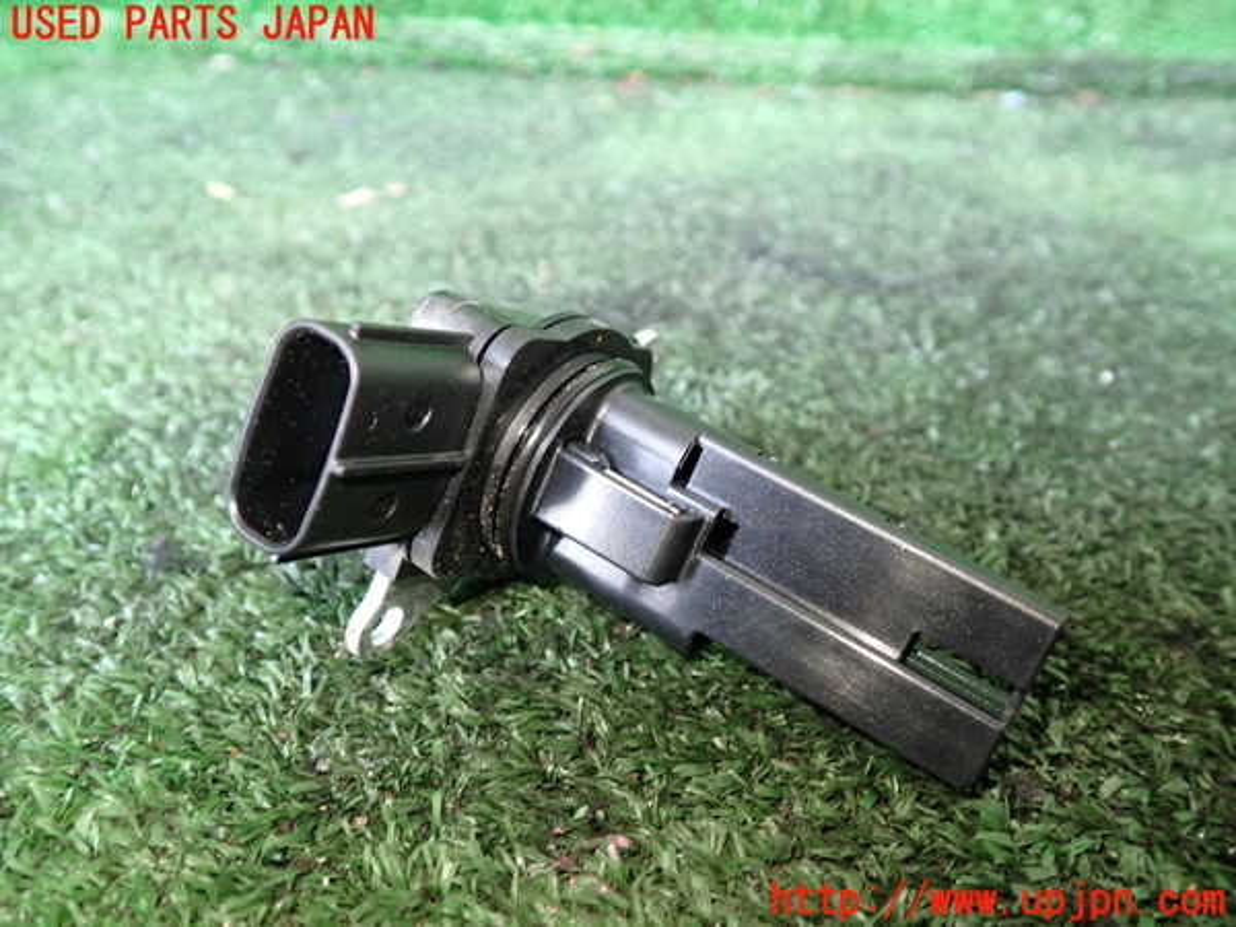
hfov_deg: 60.0
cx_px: 618
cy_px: 464
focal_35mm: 30
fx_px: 1071
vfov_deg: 46.8
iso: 250
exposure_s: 1/30
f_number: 2.3
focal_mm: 5.4
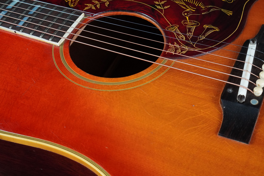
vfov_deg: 25.8
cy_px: 88
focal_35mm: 52
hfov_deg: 37.9
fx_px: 385
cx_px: 132
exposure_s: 1/60
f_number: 11
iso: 2500
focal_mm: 35
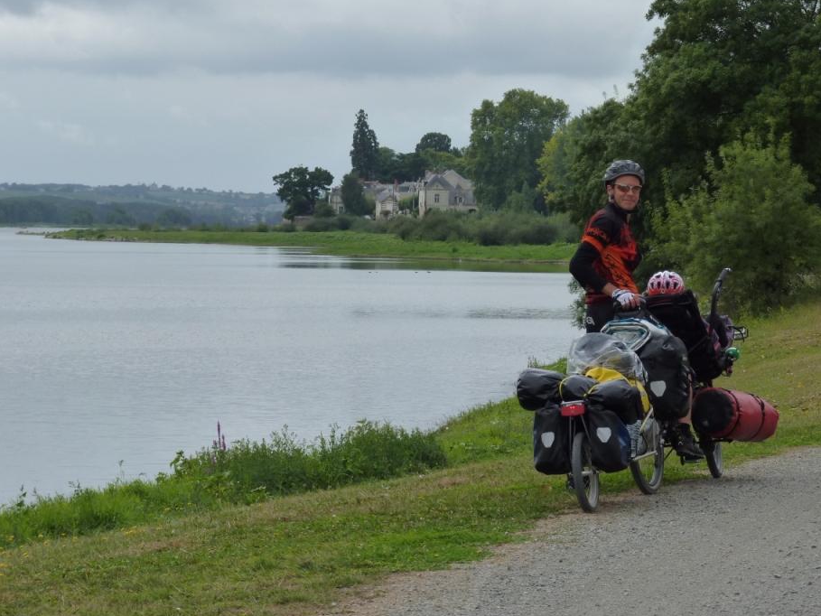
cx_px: 418
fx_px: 4009
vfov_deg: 8.8
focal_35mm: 169
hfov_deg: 11.7
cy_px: 272
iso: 125
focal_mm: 26.7
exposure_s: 1/400
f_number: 5.6
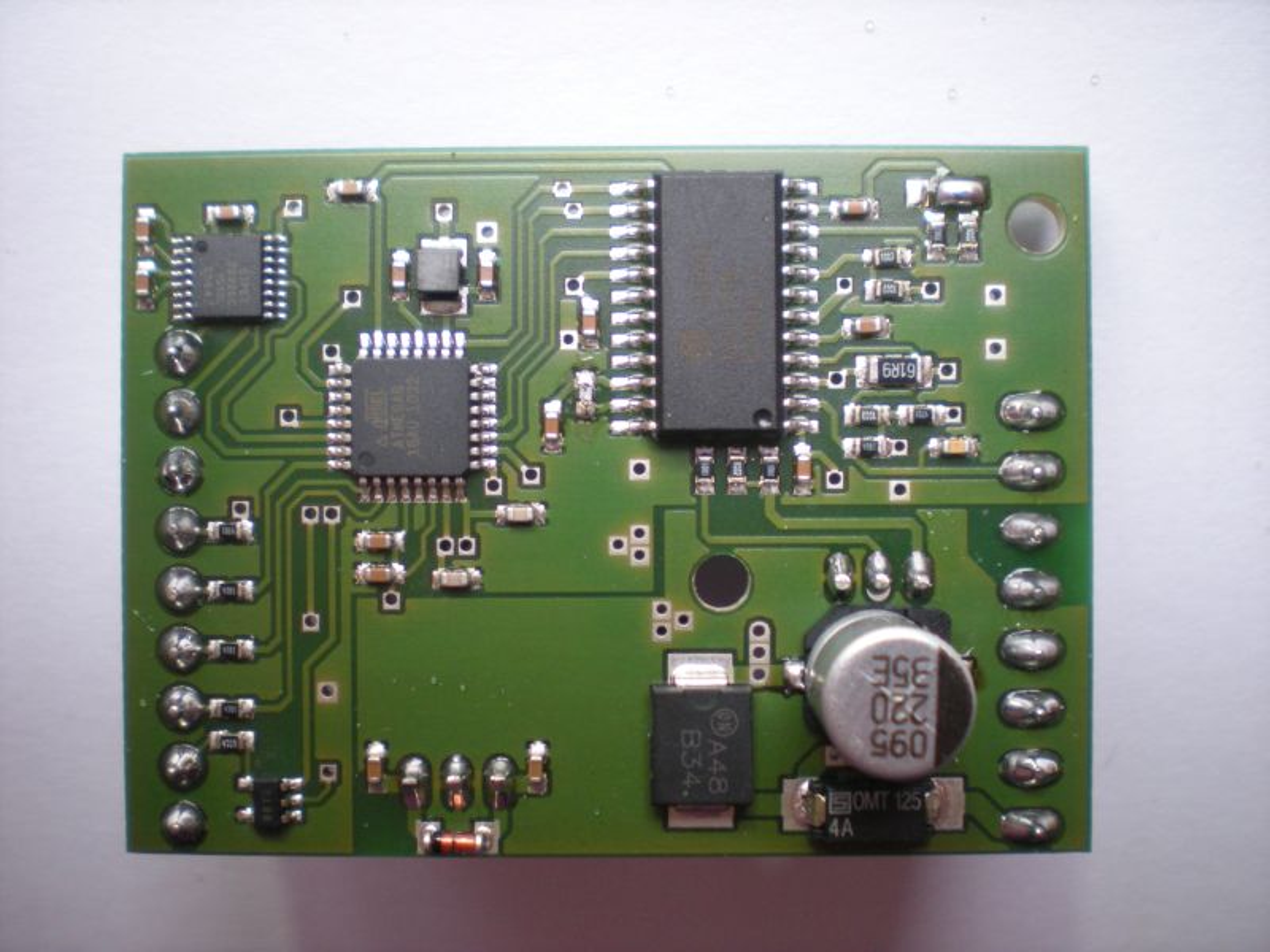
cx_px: 635
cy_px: 476
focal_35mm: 38
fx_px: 1394
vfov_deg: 37.7
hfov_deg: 49.0
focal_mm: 6.3
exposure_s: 1/34
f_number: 3.1
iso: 200
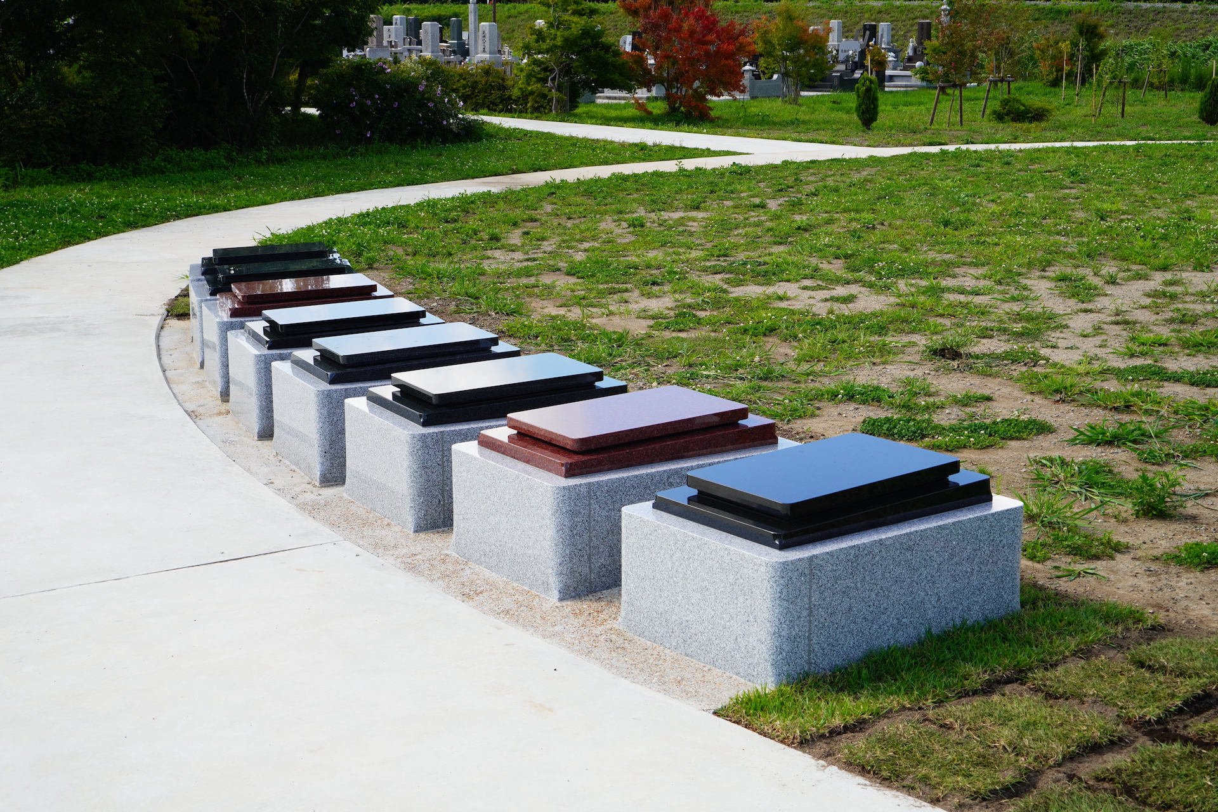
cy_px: 406
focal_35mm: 52
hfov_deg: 37.9
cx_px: 609
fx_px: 1776
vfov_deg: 25.8
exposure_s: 1/100
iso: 100
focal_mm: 35
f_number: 9
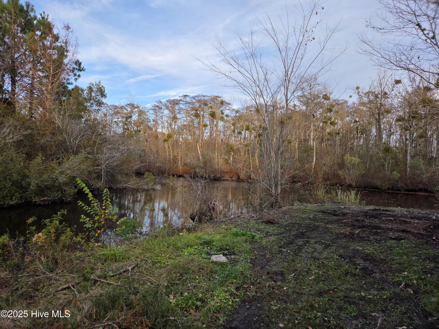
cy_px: 164
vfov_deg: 58.9
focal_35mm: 23
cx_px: 220
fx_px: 292
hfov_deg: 73.9
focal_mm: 5.4
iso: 80
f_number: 1.8
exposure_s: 1/829
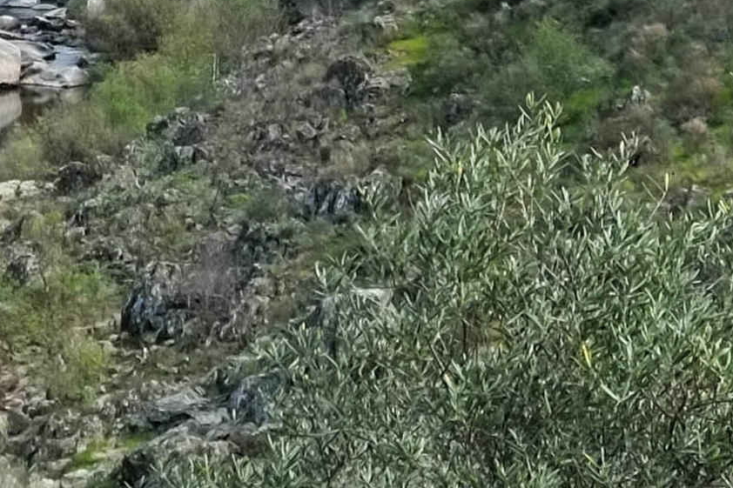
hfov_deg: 7.2
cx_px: 84
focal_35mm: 285
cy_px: -737
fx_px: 5801
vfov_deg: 4.7
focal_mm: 32.9
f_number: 5.6
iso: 200
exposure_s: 1/300
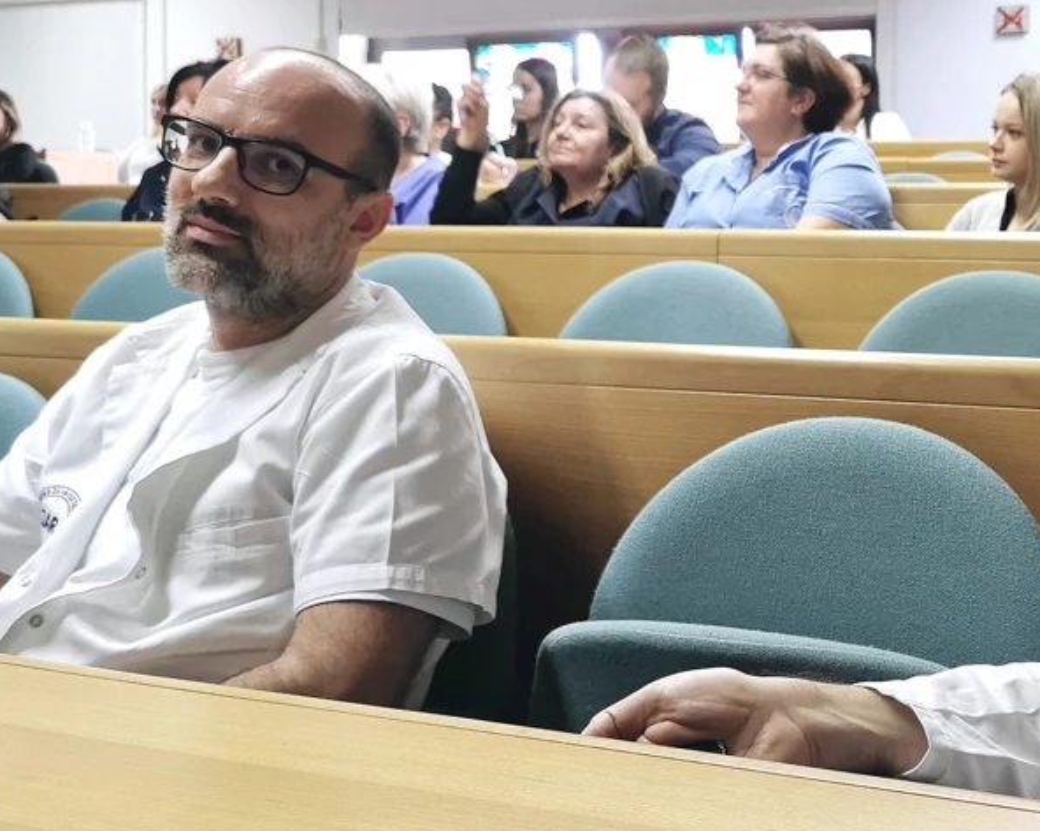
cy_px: 364
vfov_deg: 26.6
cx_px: 968
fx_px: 1754
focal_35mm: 57
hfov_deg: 31.3
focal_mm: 5.56
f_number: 1.6
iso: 320
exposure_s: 1/60
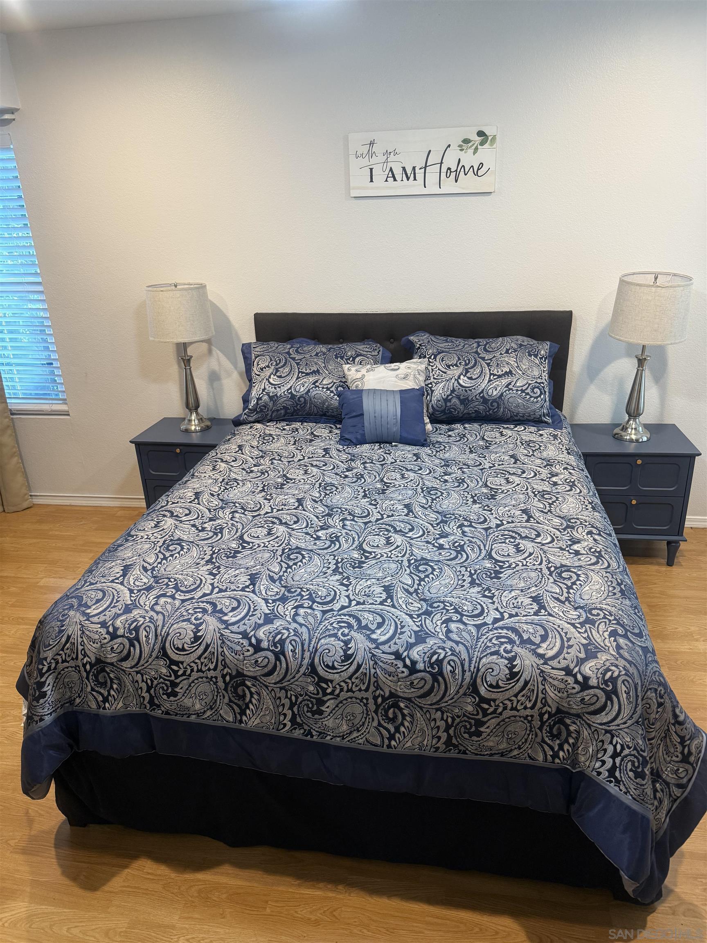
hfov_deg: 56.8
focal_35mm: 24
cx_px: 354
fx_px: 654
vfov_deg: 71.6
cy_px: 472
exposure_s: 1/60
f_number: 1.78
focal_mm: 6.76
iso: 200
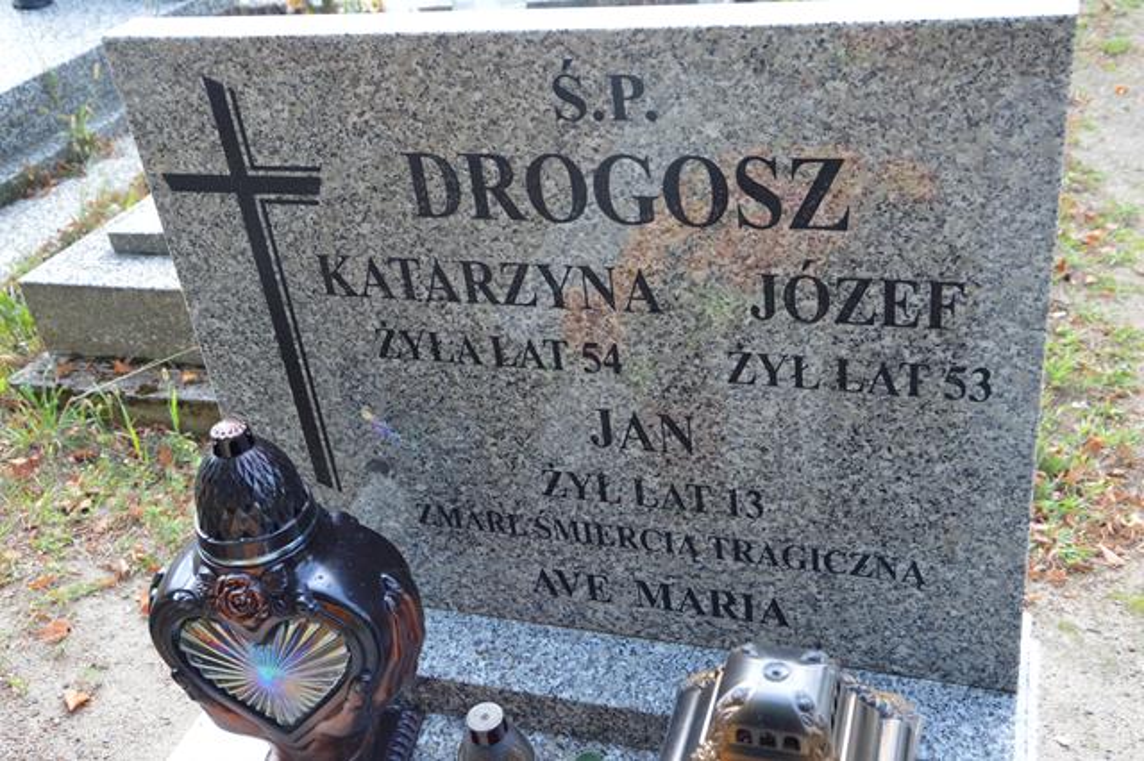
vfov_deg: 34.2
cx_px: 572
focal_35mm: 39
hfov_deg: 49.6
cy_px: 380
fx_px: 1239
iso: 400
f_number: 5.6
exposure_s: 1/125
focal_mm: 26
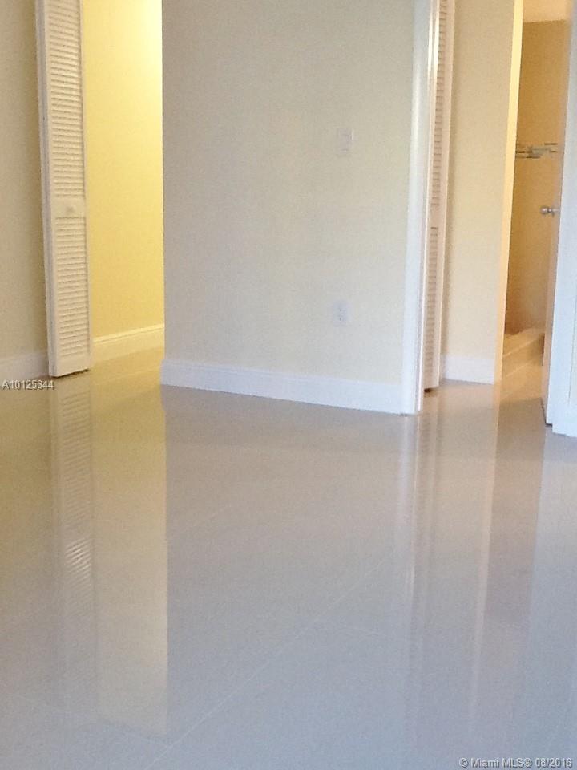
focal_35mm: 44
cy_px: 385
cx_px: 288
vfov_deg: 42.9
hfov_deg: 32.9
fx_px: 978
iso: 100
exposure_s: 1/30
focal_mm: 2.03
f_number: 2.4
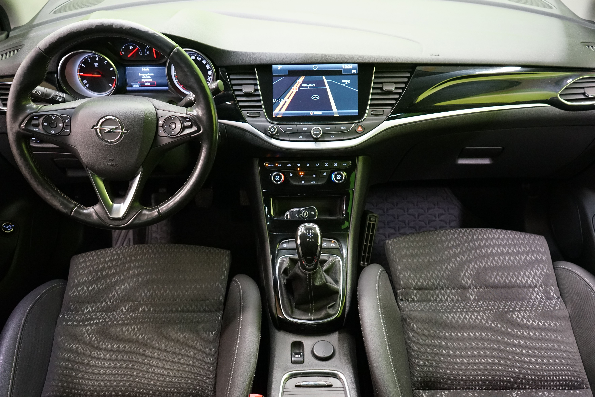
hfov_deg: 60.3
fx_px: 512
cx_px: 298
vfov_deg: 42.3
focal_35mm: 31
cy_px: 198
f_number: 5
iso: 4000
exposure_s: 1/20
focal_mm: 31
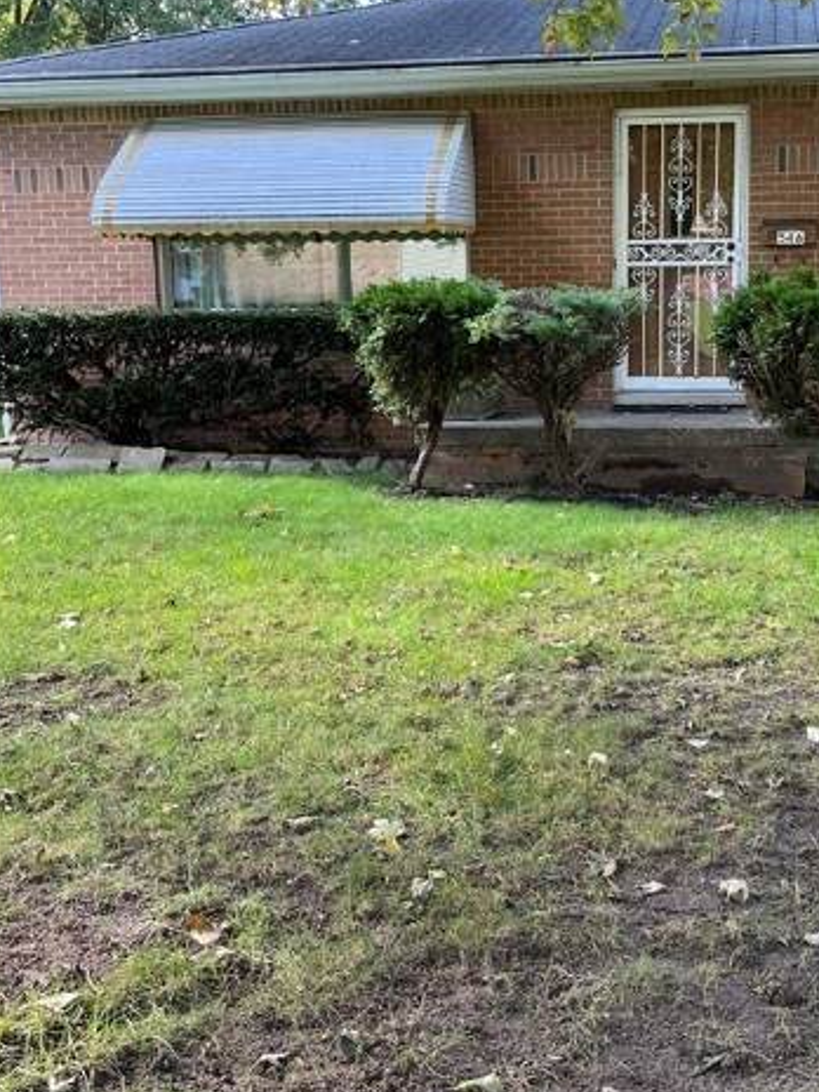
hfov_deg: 33.2
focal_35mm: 43
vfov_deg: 43.8
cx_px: 577
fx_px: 1356
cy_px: 513
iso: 64
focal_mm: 5.1
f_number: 1.6
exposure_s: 1/133
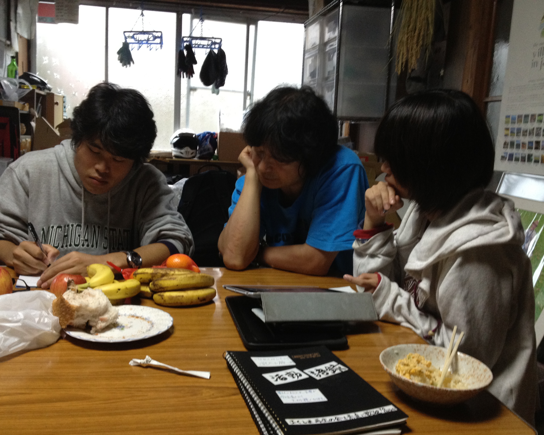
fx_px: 596
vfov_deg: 40.1
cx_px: 269
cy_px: 221
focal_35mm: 37
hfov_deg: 49.1
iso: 200
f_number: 2.4
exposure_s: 1/20
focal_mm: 4.28
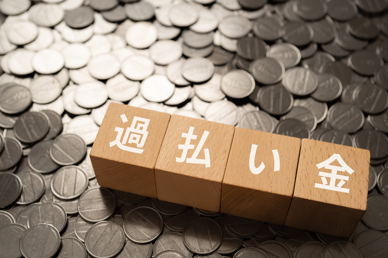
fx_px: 539
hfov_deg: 39.6
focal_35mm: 50
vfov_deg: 27.0
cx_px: 194
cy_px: 129
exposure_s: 1/125
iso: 100
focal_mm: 50
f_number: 5
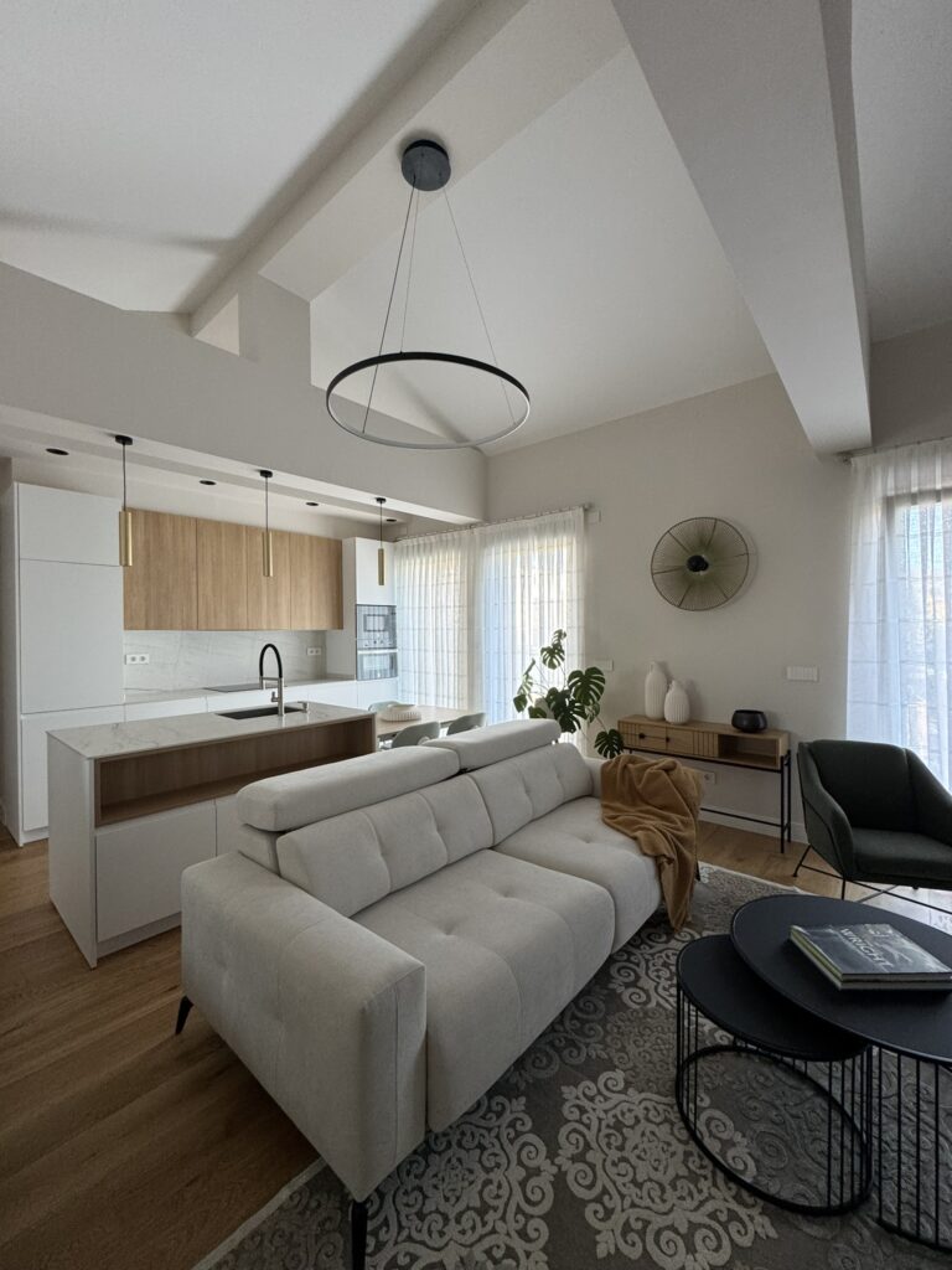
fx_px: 513
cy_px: 635
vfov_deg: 102.1
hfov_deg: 85.7
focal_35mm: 14
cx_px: 476
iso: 160
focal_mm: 2.22
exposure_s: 1/99
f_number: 2.2
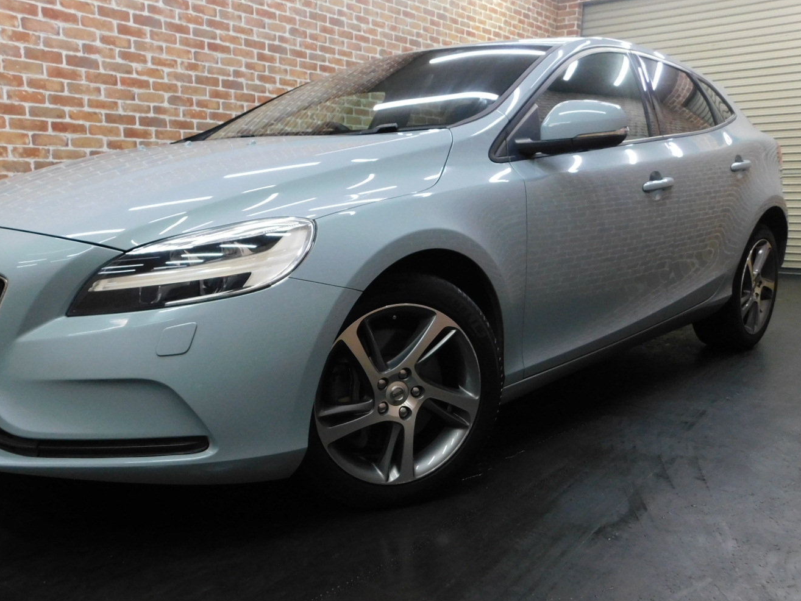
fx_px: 648
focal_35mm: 28
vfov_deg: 49.7
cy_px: 320
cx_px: 336
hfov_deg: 63.1
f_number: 3
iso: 280
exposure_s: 1/30
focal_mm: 4
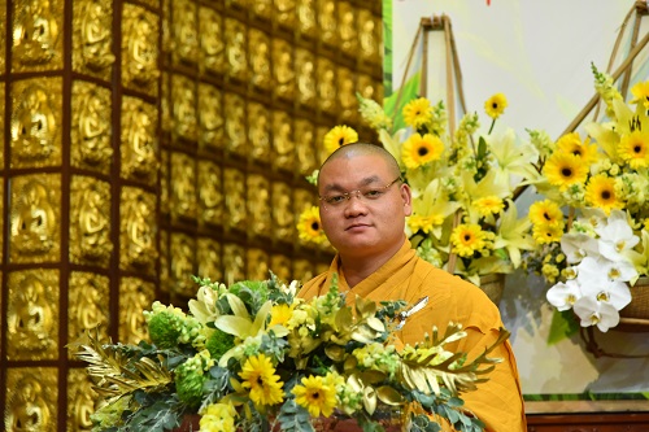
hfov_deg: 17.1
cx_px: 324
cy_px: 216
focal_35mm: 120
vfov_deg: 11.4
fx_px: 2162
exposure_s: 1/100
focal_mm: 120
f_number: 4
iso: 2500
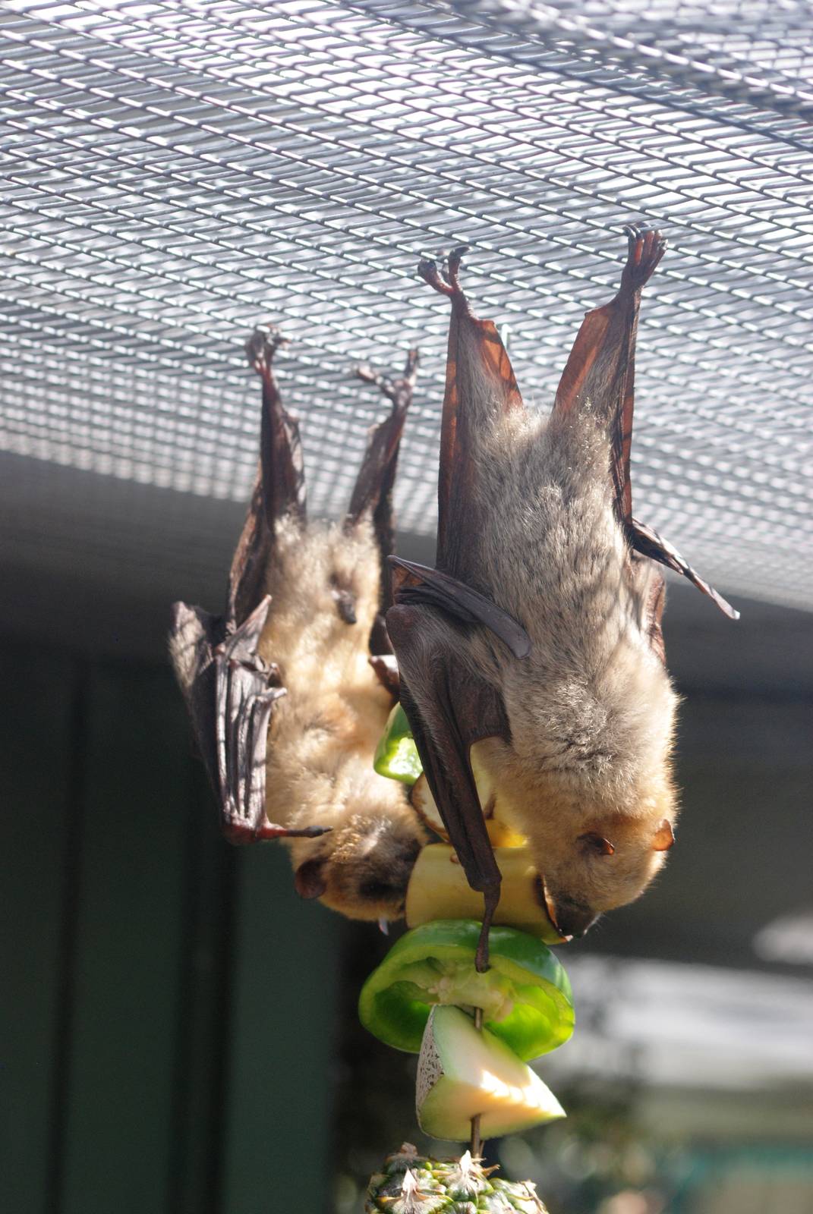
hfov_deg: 10.7
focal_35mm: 129
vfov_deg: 15.9
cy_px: 607
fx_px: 4357
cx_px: 406
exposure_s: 1/500
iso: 400
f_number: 5.6
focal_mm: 86
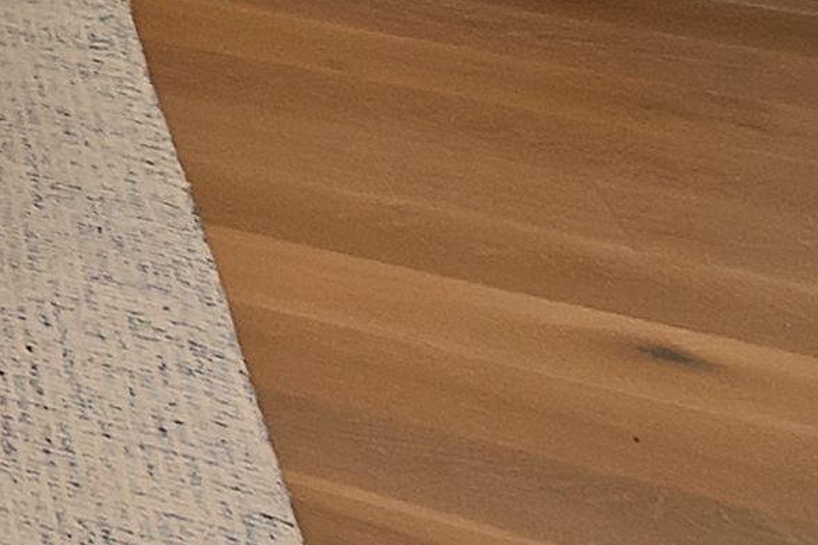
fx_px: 2295
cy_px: -1055
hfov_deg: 10.4
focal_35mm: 101
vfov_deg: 10.2
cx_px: -1847
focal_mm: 10
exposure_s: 1/30
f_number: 8
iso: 360
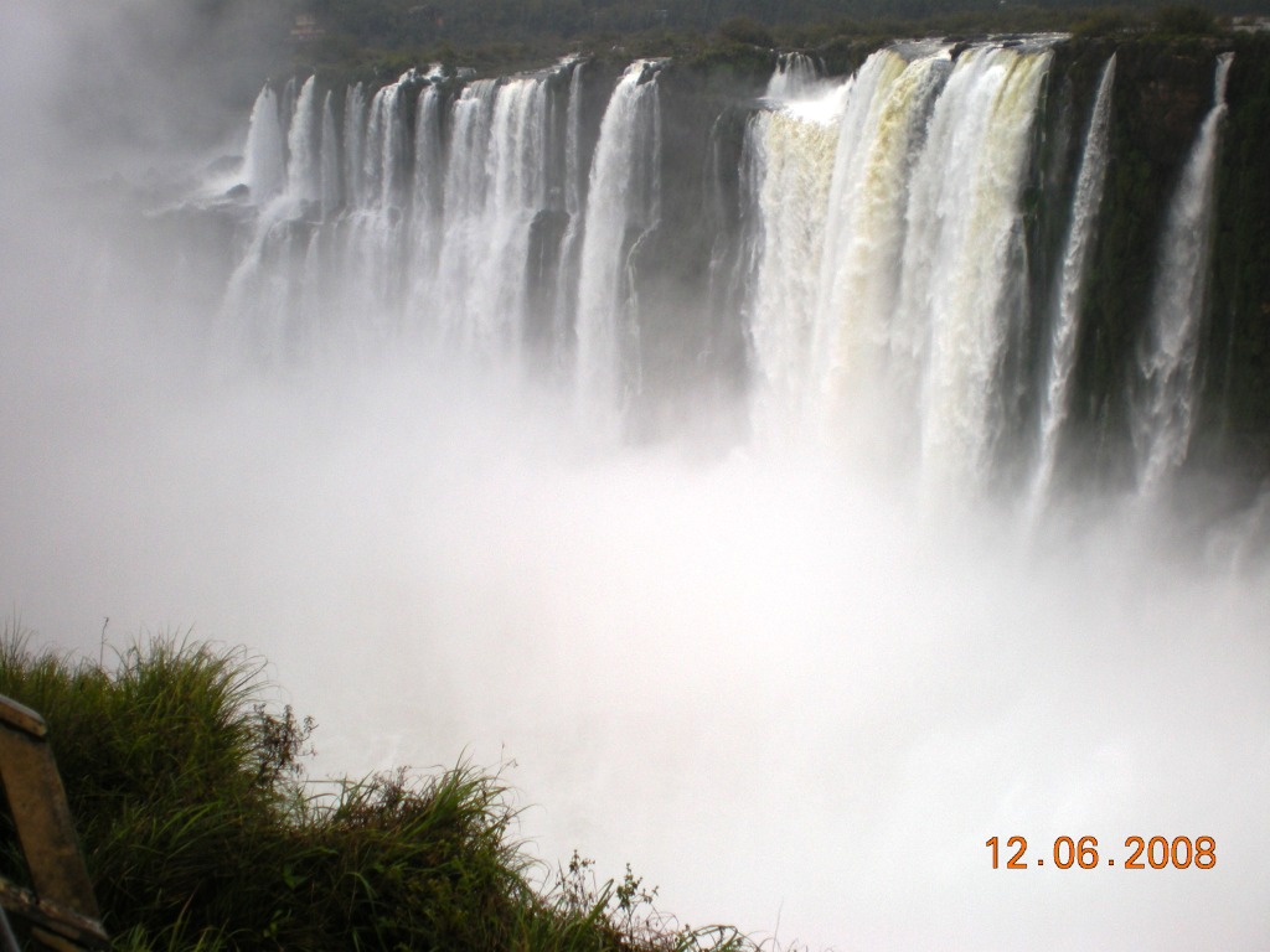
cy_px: 476
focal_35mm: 38
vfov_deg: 37.7
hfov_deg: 49.0
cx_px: 635
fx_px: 1394
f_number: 3.1
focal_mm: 6.3
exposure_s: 1/112
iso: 64
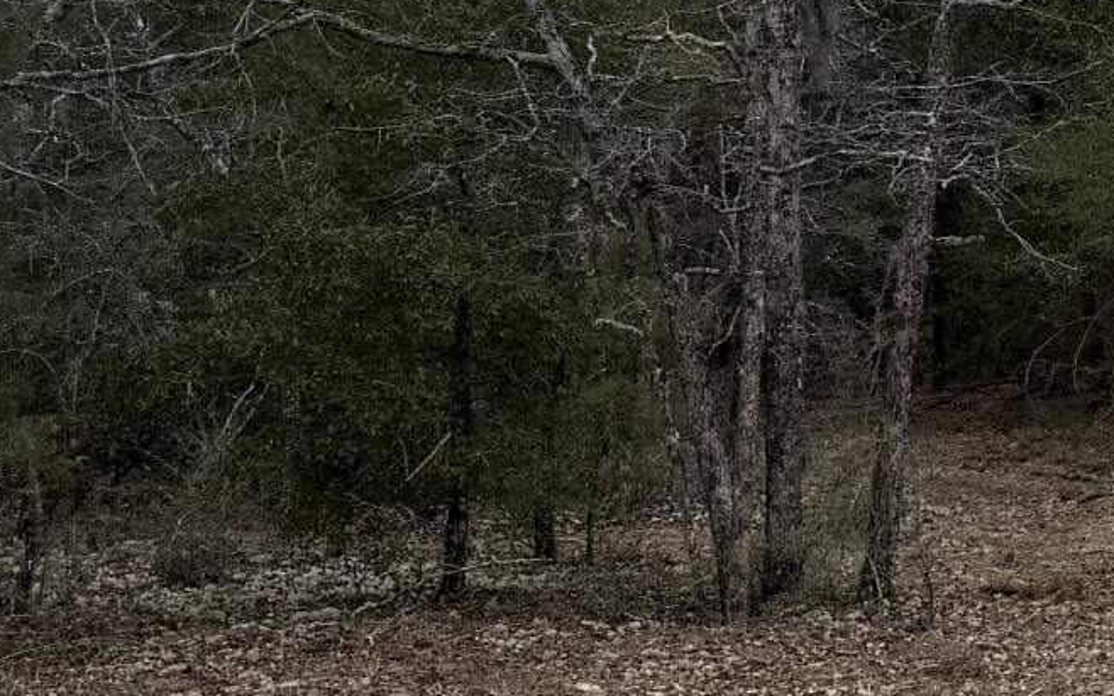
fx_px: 3521
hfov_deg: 15.5
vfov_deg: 10.9
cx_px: 1986
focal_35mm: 116
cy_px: -325
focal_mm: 6.76
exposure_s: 1/6711
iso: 80
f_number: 1.78
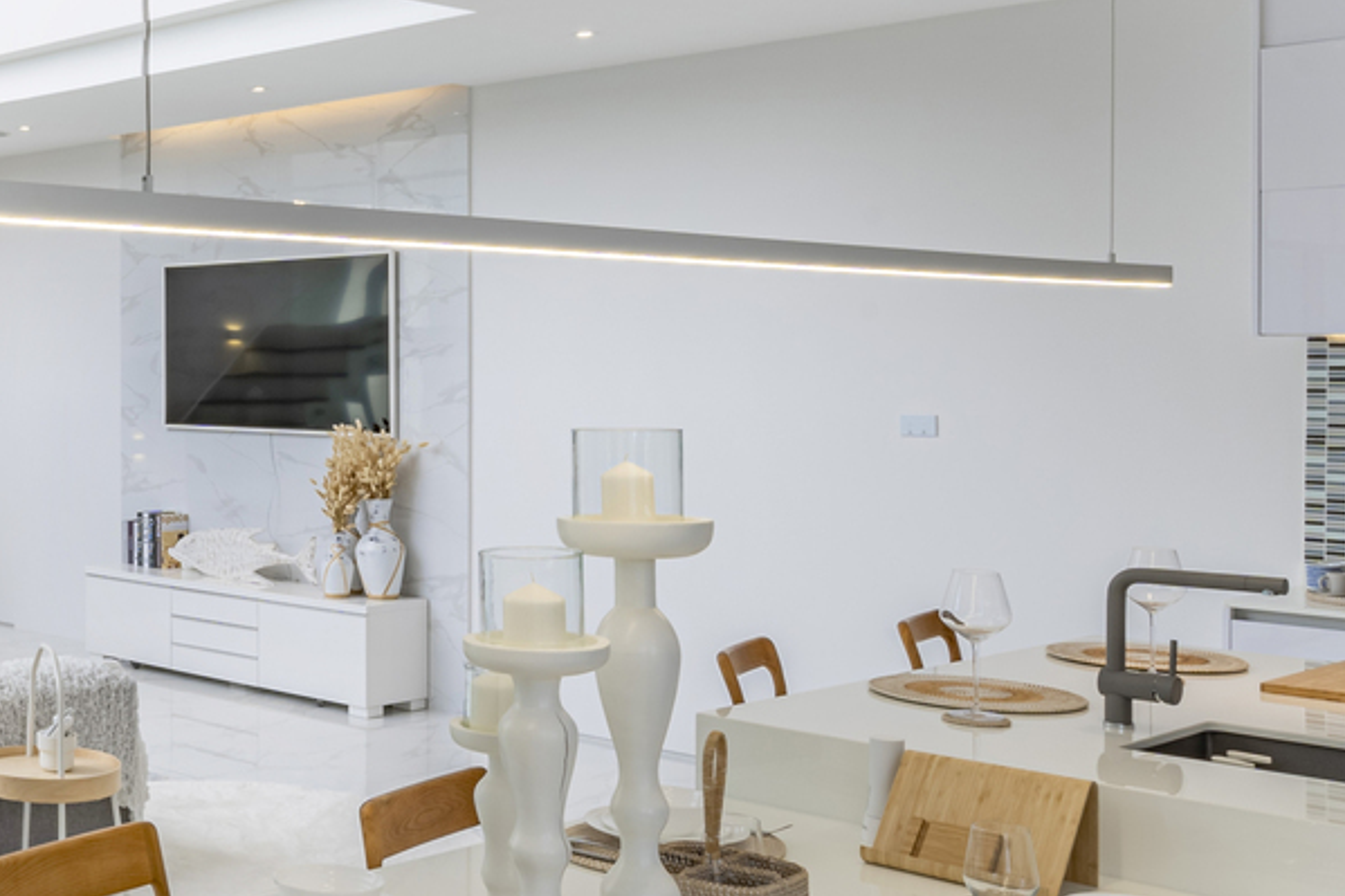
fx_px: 1718
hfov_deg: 37.0
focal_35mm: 46
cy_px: 362
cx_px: -81
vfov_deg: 29.2
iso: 200
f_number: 16
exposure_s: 1/60
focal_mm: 17
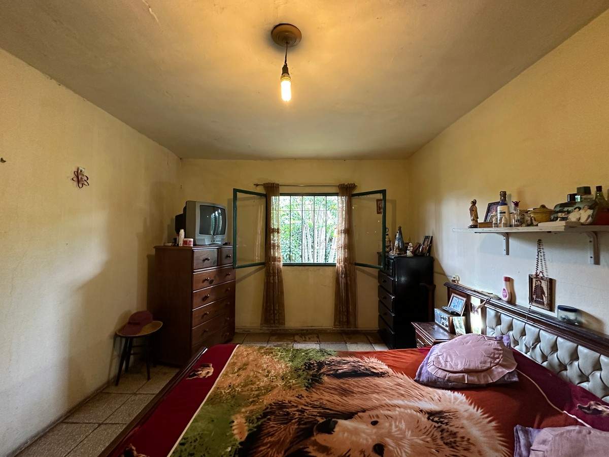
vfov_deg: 85.7
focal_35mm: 14
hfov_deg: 102.1
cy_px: 228
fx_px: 246
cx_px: 304
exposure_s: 1/50
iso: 400
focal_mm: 2.22
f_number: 2.2
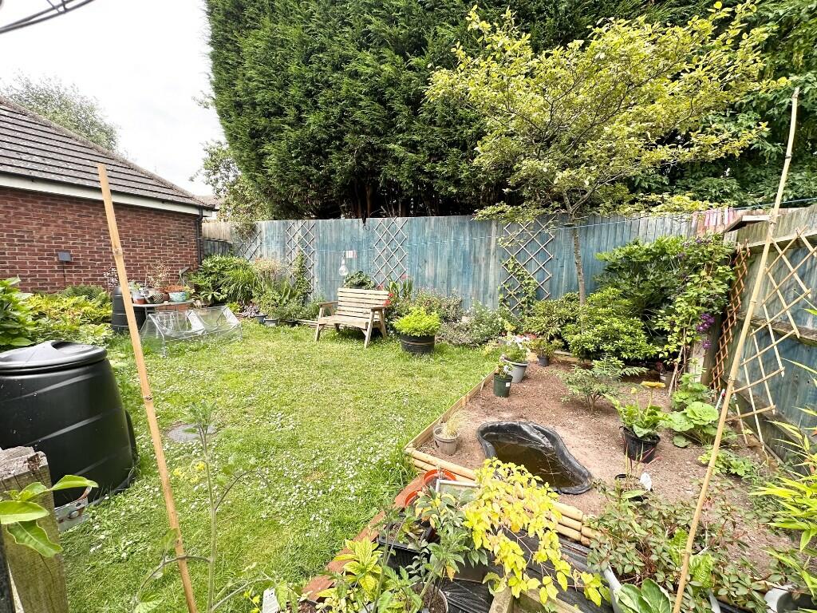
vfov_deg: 85.7
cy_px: 306
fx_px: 330
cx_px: 408
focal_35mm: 14
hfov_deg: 102.1
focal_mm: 2.22
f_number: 2.2
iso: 40
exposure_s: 1/312
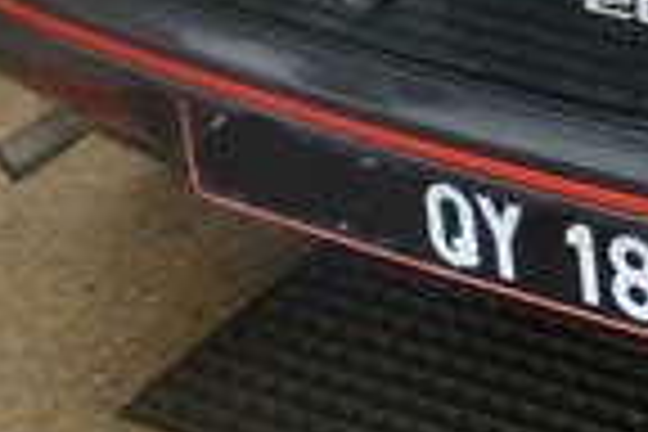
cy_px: -382
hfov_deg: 14.2
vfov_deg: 9.6
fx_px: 2412
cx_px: 994
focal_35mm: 134
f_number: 3.3
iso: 80
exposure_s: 1/40
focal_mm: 5.2
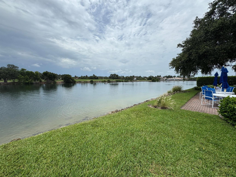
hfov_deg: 102.1
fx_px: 95
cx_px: 118
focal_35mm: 14
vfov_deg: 85.7
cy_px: 88
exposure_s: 1/3717
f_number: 2.2
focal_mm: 2.22
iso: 50
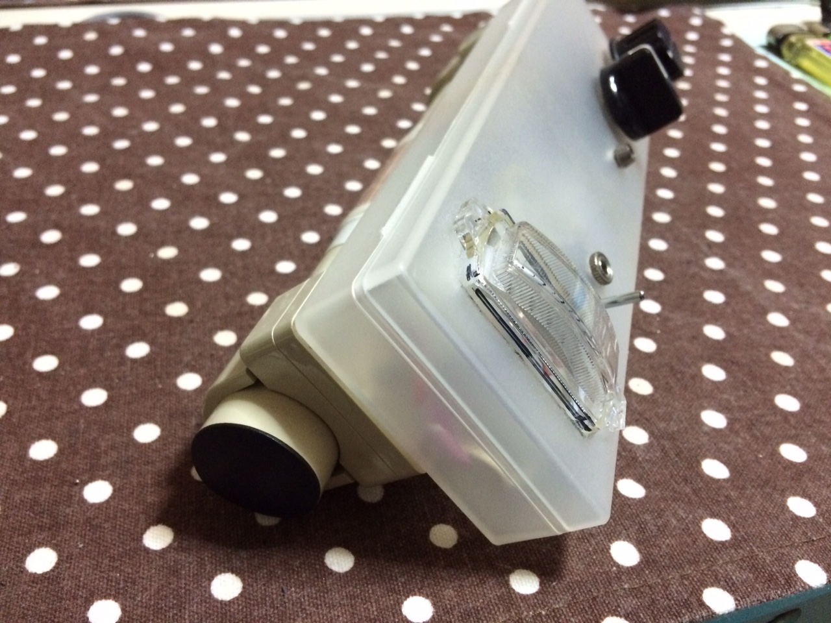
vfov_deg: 48.2
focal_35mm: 29
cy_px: 312
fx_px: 696
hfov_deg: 61.7
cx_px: 416
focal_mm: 4.15
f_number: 2.2
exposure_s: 1/20
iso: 320
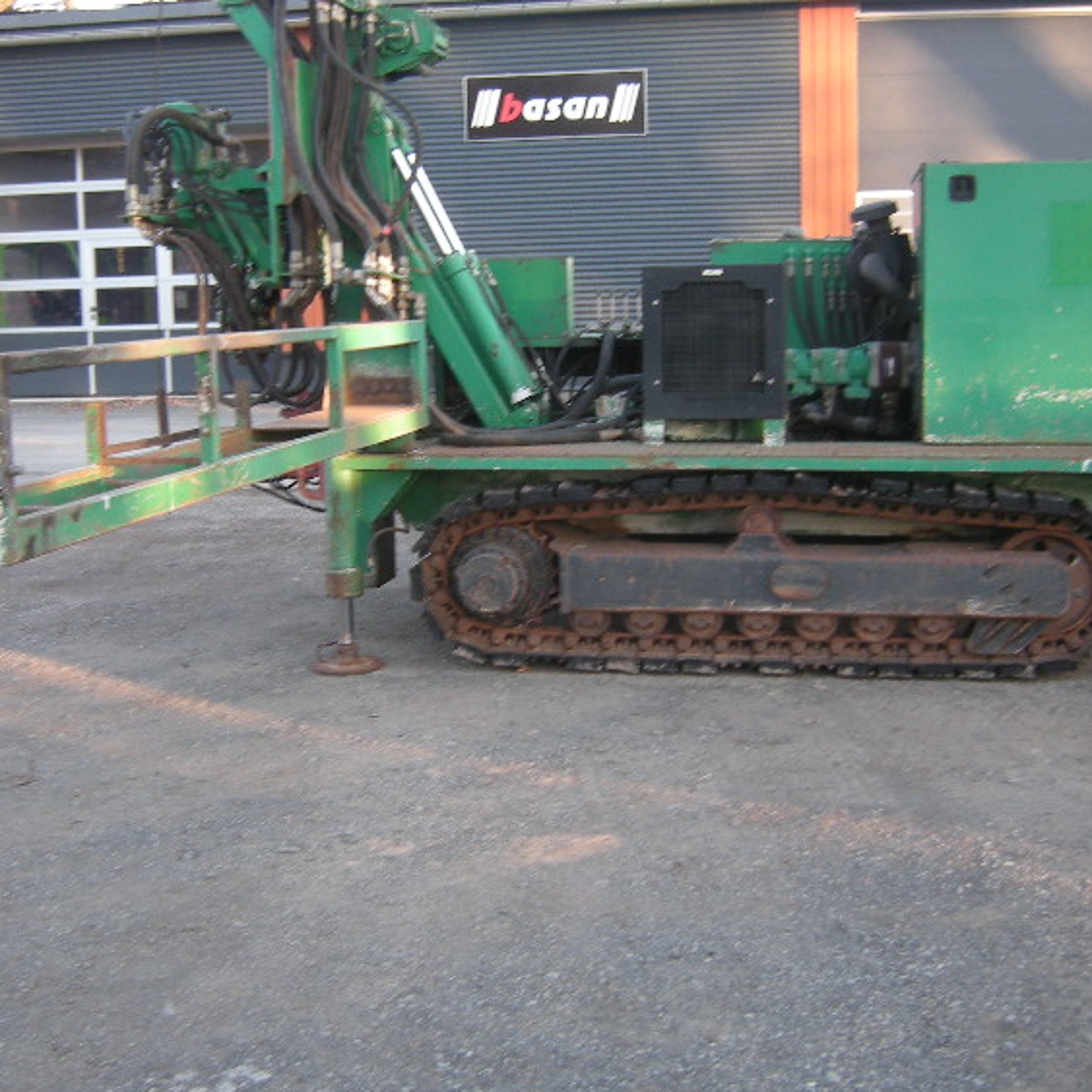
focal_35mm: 45
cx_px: 512
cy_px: 522
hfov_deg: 37.5
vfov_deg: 37.5
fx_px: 1606
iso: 93
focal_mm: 4.7
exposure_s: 1/52
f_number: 2.8
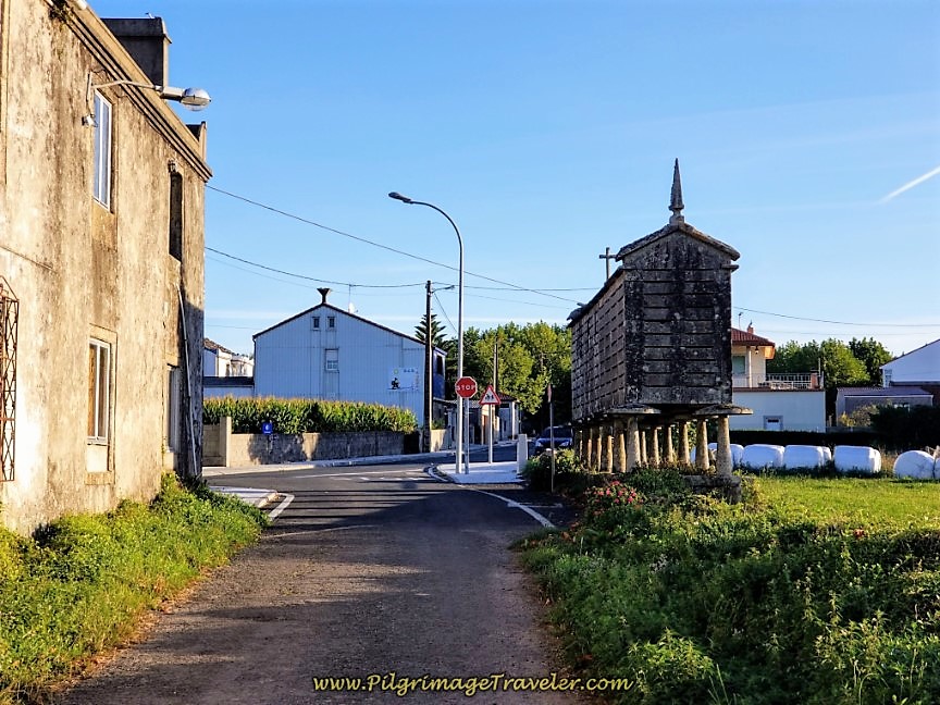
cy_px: 352
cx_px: 470
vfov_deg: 28.0
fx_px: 1412
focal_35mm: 52
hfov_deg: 36.8
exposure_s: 1/411
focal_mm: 6
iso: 25
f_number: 2.4
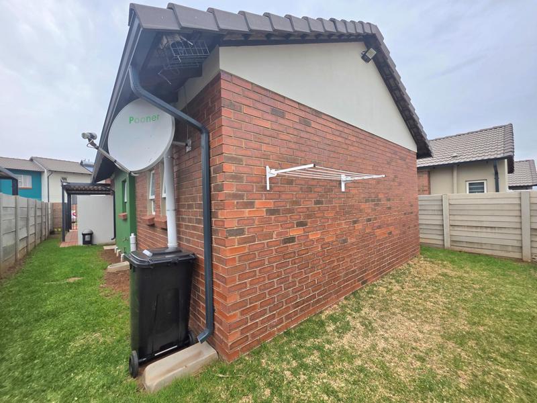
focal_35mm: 13
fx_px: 202
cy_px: 202
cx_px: 268
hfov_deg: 106.2
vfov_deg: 89.9
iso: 40
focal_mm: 2.2
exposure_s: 1/833
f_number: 1.9
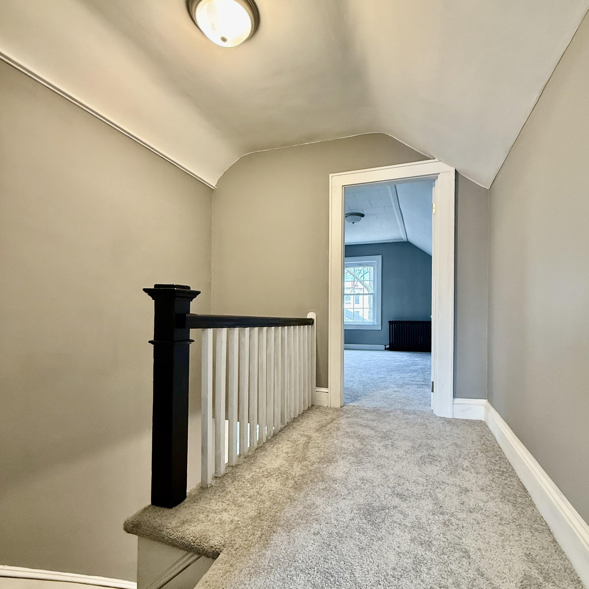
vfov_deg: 83.8
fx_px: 327
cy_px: 318
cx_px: 301
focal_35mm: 17
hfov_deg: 84.0
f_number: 2.2
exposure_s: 1/60
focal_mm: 2.22
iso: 320
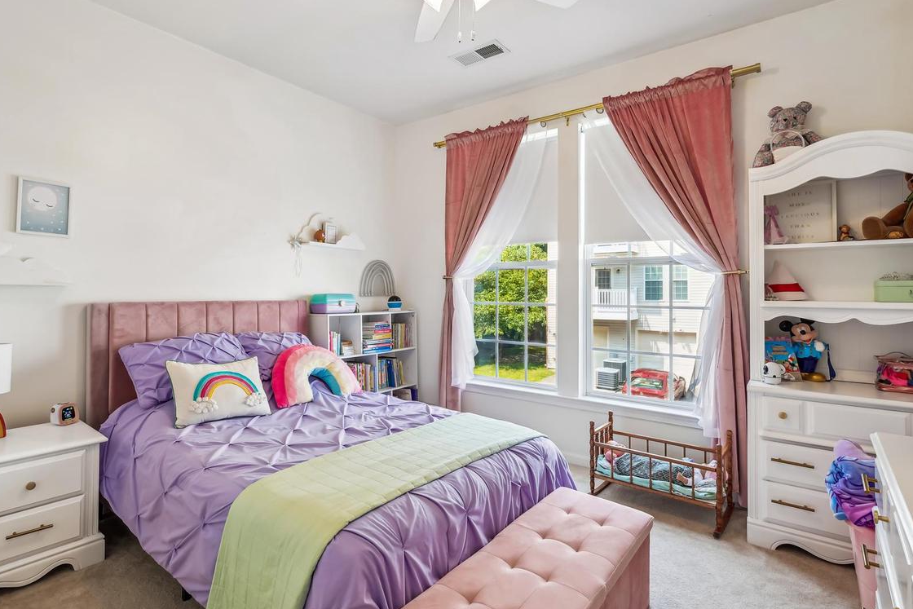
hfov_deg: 87.1
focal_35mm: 19
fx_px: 476
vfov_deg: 65.1
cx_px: 395
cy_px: 285
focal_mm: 14.6
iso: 200
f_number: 8
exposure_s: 1/10
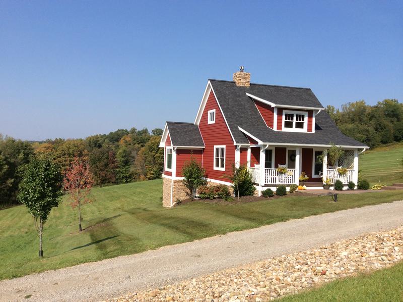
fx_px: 384
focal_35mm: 33
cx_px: 202
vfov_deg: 42.9
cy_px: 151
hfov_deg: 55.4
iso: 32
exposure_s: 1/1431
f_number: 2.4
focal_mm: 3.3
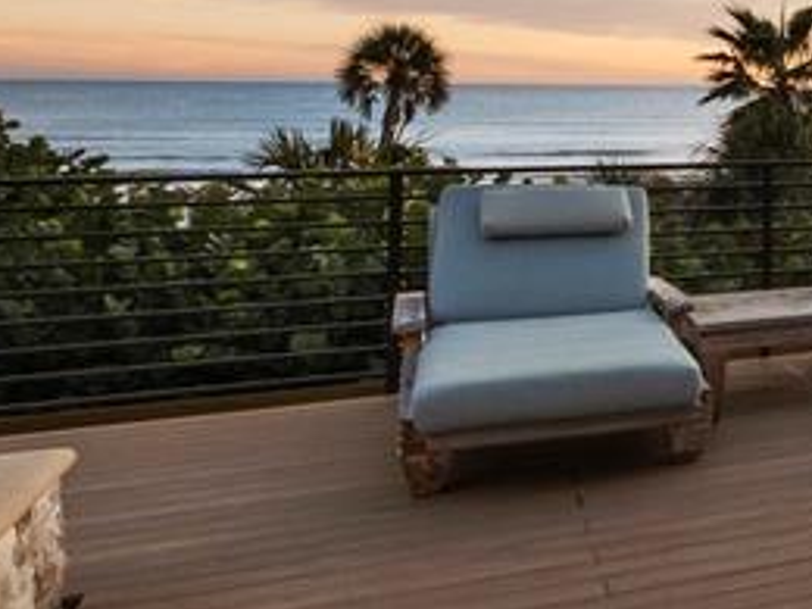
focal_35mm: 55
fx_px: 1290
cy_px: 66
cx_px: 1430
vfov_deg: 25.8
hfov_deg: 22.3
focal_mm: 7
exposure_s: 1/15
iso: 400
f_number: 11
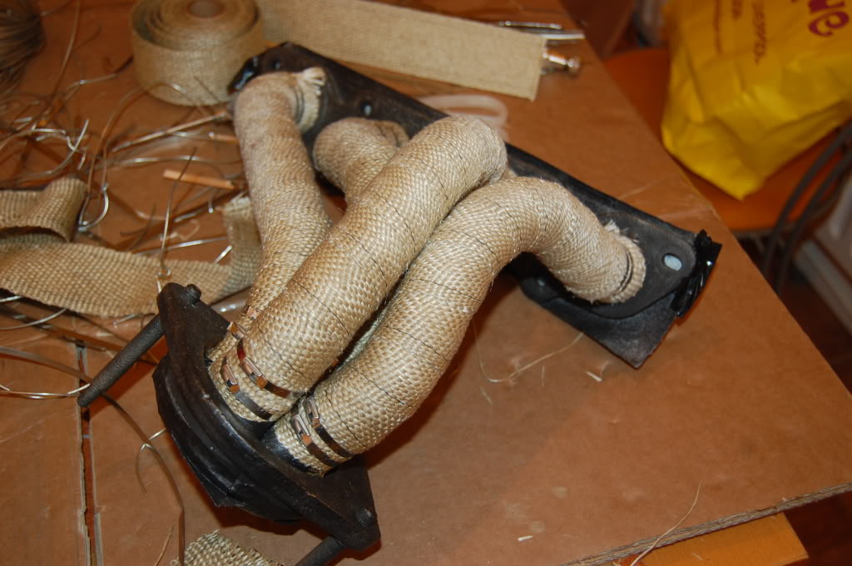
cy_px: 283
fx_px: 922
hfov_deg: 49.6
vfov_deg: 34.1
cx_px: 426
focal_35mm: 39
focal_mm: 26
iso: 400
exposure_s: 1/60
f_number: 4.2
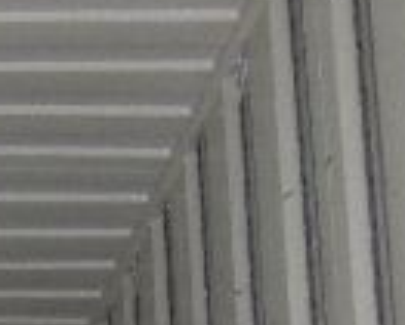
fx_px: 1715
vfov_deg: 9.7
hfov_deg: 12.5
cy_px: 734
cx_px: -291
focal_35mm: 143
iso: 400
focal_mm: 4.3
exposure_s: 1/13
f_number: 2.8
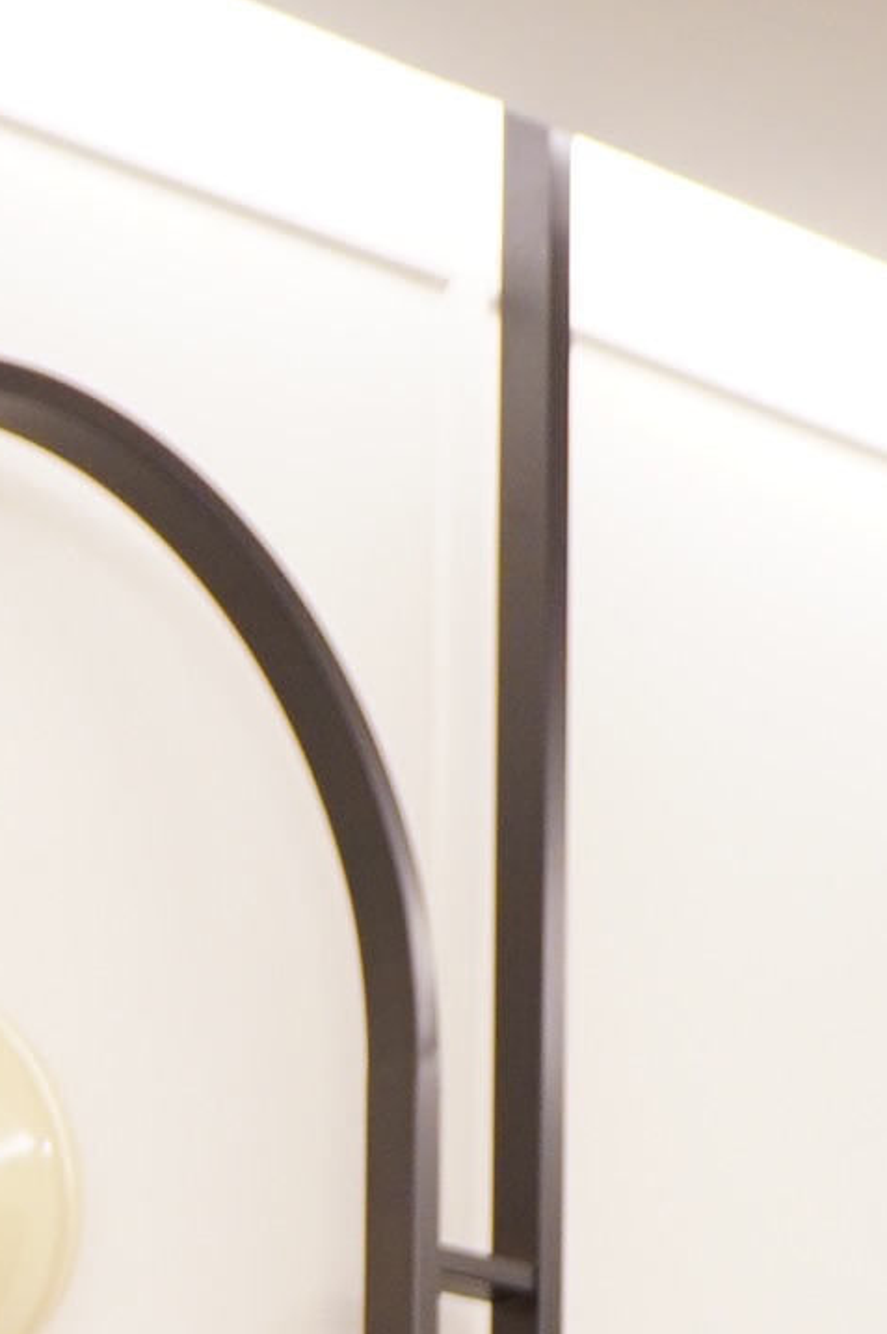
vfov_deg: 13.1
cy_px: 2780
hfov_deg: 9.8
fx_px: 4889
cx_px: -770
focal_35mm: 132
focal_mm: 21
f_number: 5
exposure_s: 1/10
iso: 500
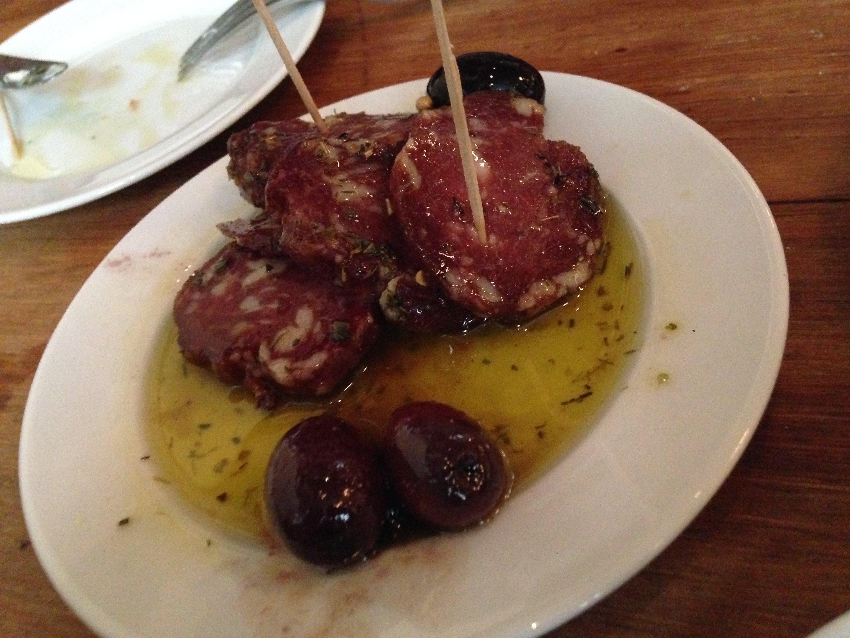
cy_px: 319
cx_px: 425
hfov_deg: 55.4
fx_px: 810
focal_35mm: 33
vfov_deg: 42.9
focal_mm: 4.12
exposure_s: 1/15
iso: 800
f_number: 2.4
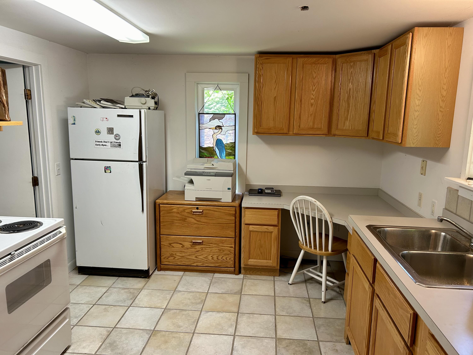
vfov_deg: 53.1
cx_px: 236
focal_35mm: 26
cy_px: 178
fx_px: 355
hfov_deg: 67.3
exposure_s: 1/120
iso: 125
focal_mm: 5.7
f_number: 1.5
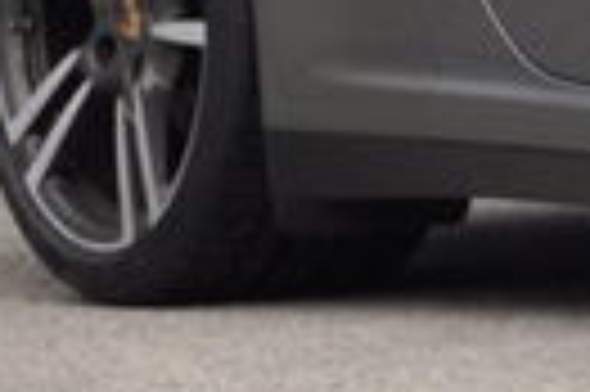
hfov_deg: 1.6
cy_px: -162
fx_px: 20951
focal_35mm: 1280
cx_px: 1450
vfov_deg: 1.1
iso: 500
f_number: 6
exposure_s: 1/100
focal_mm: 145
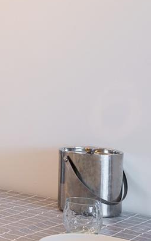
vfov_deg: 23.5
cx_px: -123
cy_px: 99
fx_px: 579
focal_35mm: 88
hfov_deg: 13.3
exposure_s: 1/8
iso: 100
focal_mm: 22
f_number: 5.6
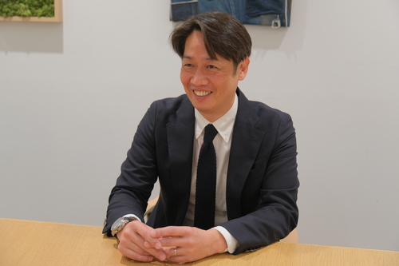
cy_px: 133
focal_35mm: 48
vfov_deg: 28.1
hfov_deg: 41.1
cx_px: 200
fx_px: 532
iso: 640
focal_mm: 32
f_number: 2.8
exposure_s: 1/100
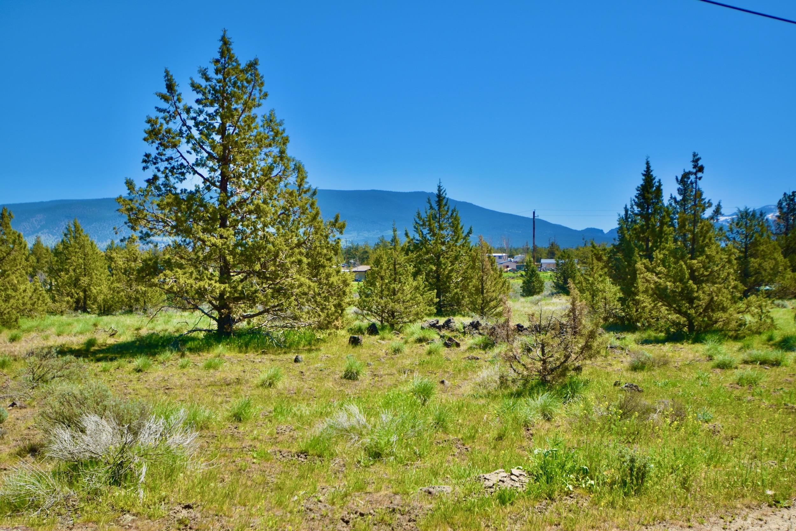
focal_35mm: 36
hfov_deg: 53.1
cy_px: 266
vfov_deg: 36.9
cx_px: 398
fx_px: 796
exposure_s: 1/1000
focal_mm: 24
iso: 200
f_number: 4.5
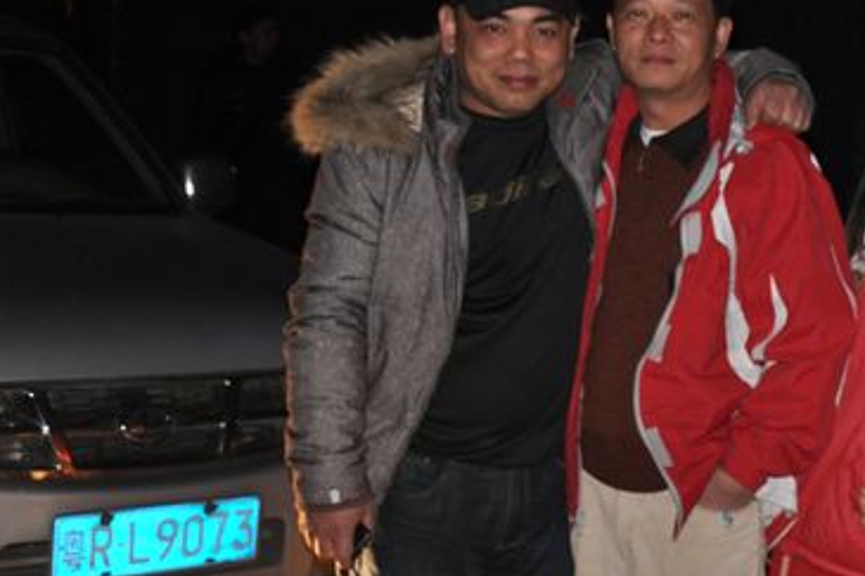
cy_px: 319
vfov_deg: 16.6
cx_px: 924
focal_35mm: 82
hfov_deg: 23.4
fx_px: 1972
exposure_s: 1/60
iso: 800
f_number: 4
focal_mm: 25
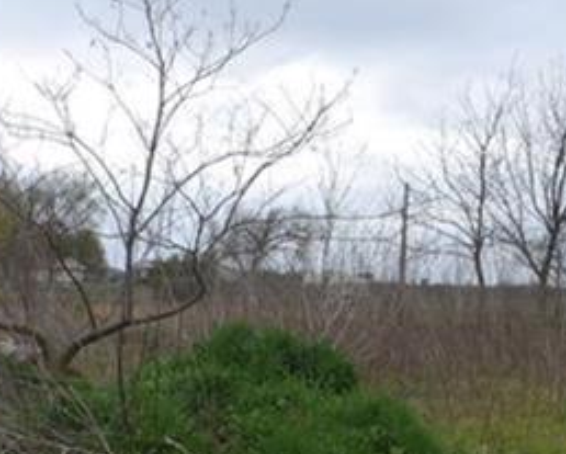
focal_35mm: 58
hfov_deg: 32.3
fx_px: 973
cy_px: 363
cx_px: 353
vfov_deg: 25.8
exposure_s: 1/350
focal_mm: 4
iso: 80
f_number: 4.5
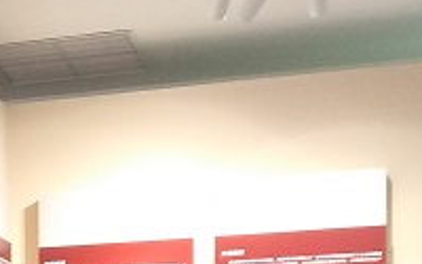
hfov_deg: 17.6
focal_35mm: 110
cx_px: -150
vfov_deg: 11.2
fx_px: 1265
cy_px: 454
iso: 640
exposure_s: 1/33
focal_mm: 3.82
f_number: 2.2
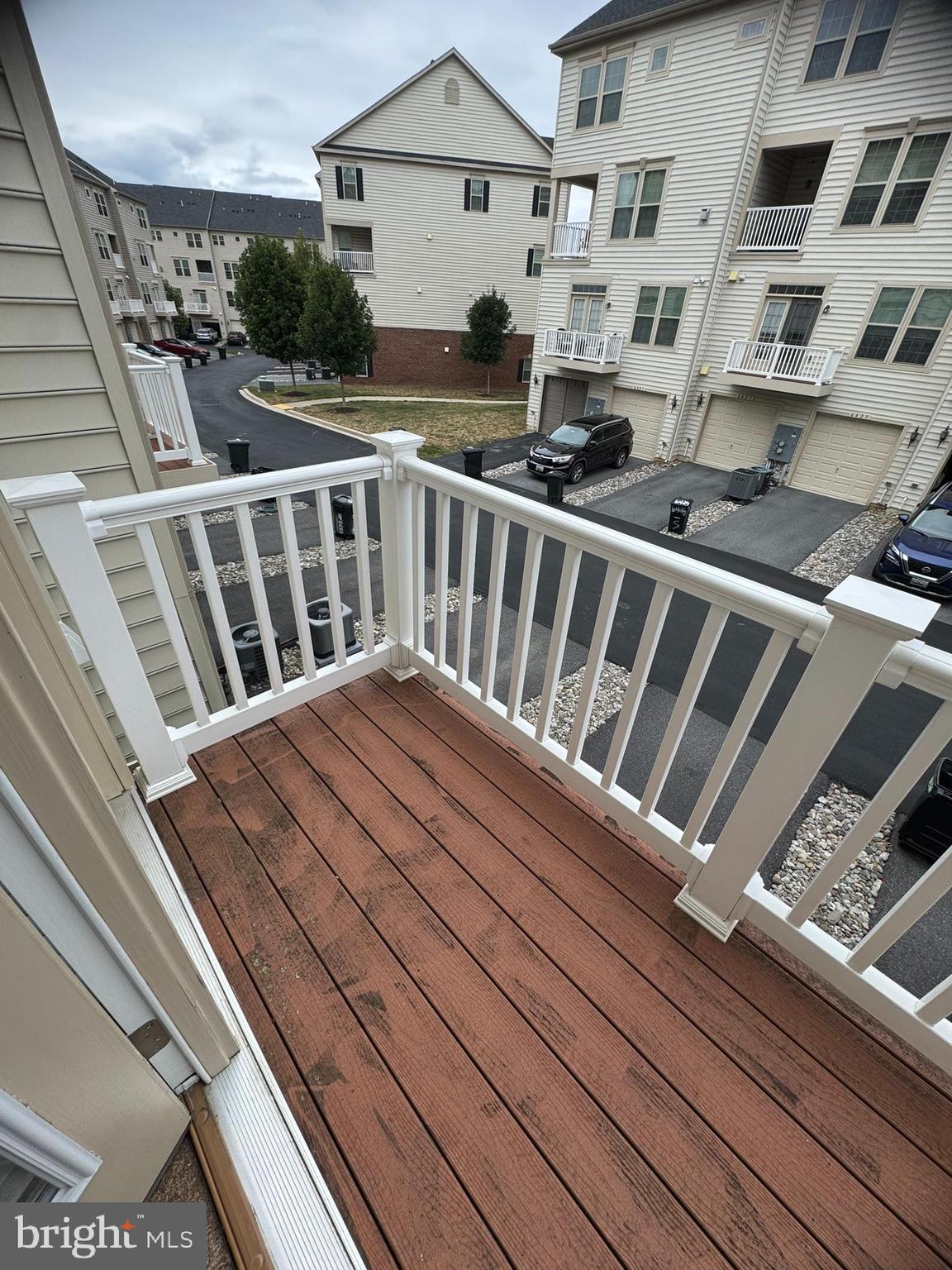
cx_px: 476
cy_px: 635
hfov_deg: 85.7
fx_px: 513
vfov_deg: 102.1
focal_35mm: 14
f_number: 2.2
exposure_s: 1/693
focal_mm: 2.22
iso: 40
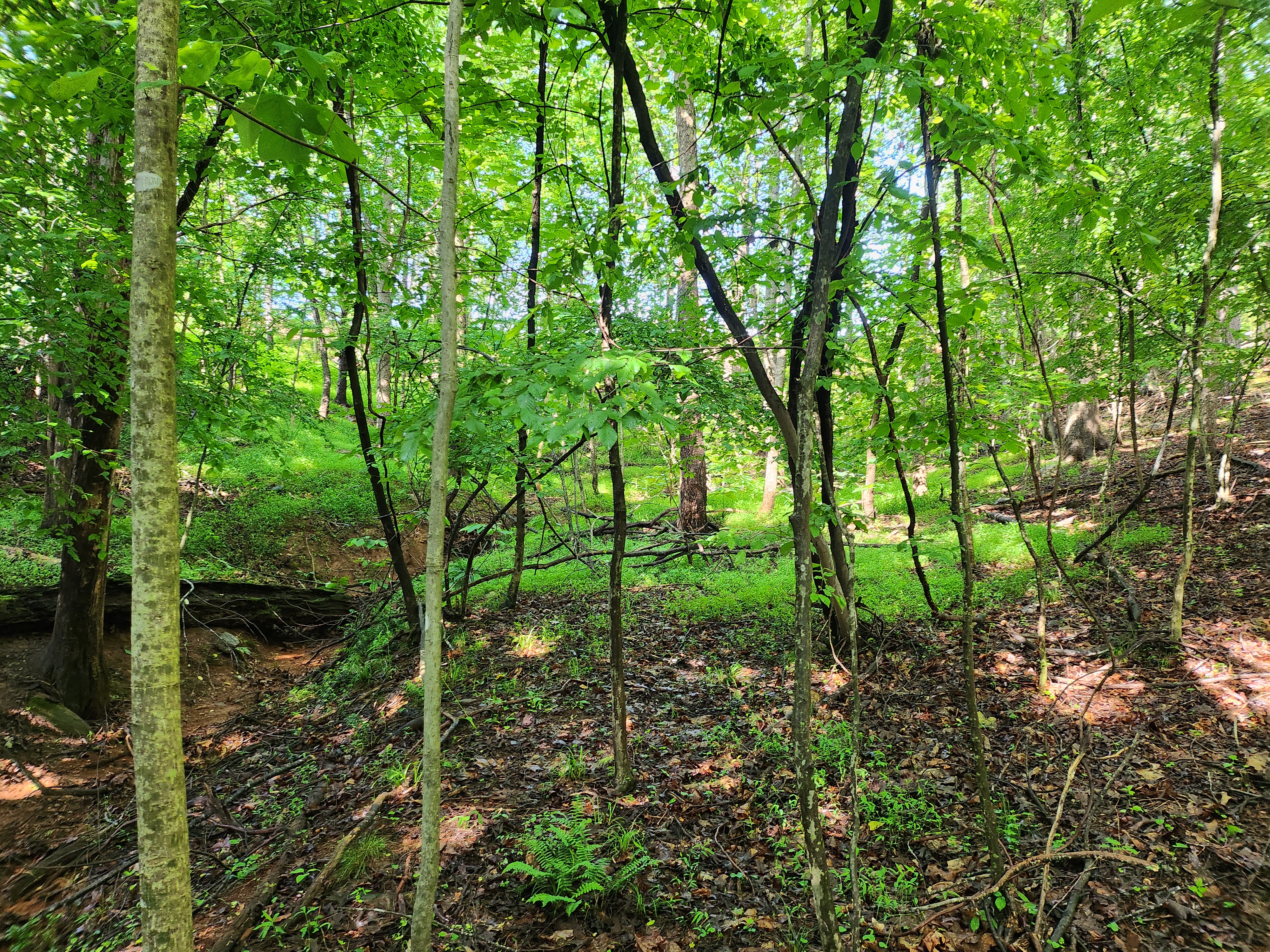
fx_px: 881
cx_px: 635
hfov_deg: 71.6
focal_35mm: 24
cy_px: 476
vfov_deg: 56.8
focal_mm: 5
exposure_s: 1/120
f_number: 1.8
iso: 320
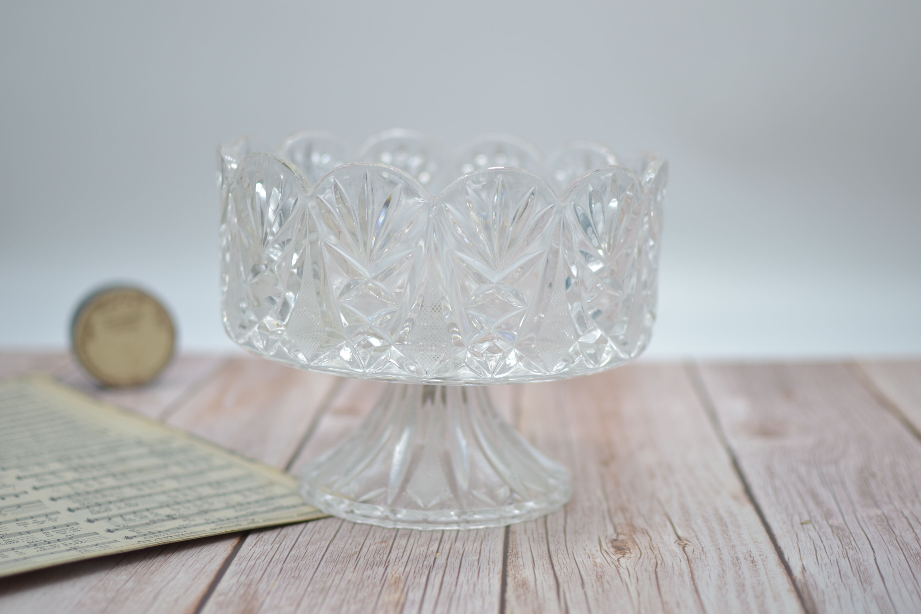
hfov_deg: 37.9
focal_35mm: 52
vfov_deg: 25.8
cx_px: 460
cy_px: 307
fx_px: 1343
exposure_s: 1/500
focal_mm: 35
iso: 100
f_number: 1.8
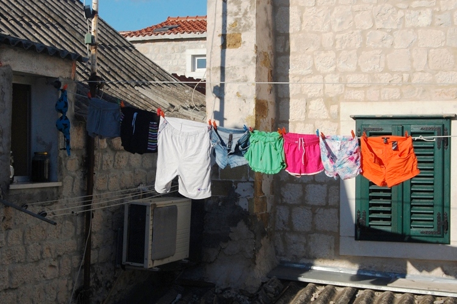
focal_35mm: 63
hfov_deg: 31.9
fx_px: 799
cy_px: 152
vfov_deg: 21.5
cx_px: 228
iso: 400
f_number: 10
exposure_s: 1/200
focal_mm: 42
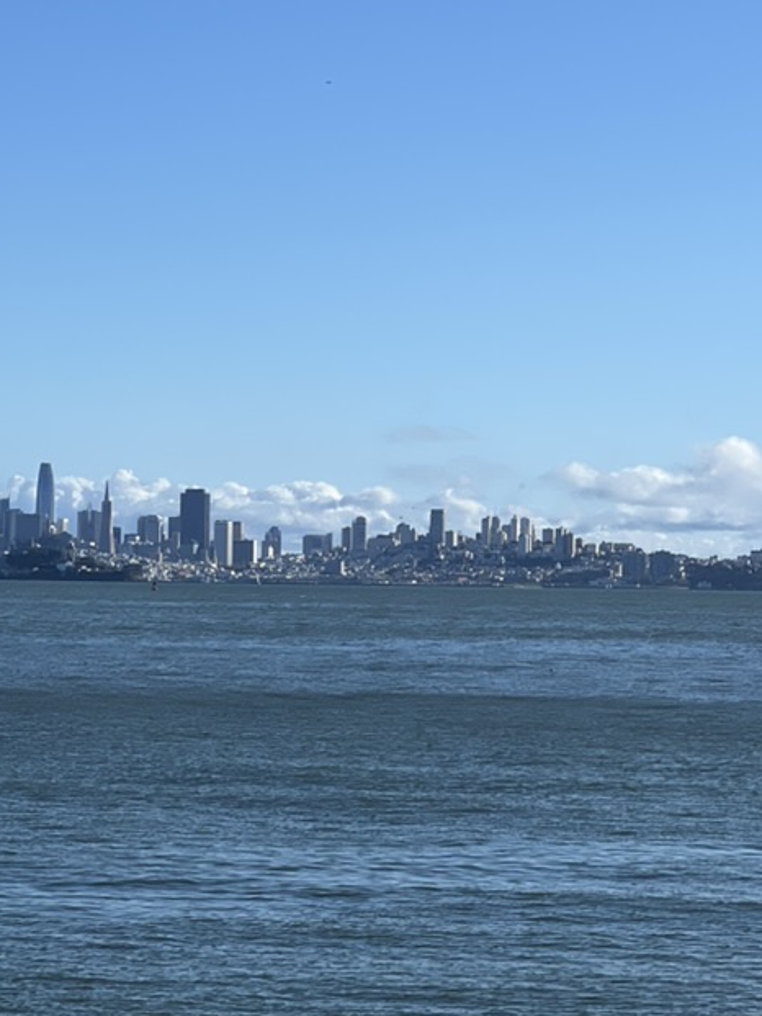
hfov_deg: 11.7
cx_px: 294
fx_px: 3726
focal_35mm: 127
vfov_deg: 15.5
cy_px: 294
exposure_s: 1/1292
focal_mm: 9
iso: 32
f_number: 2.8
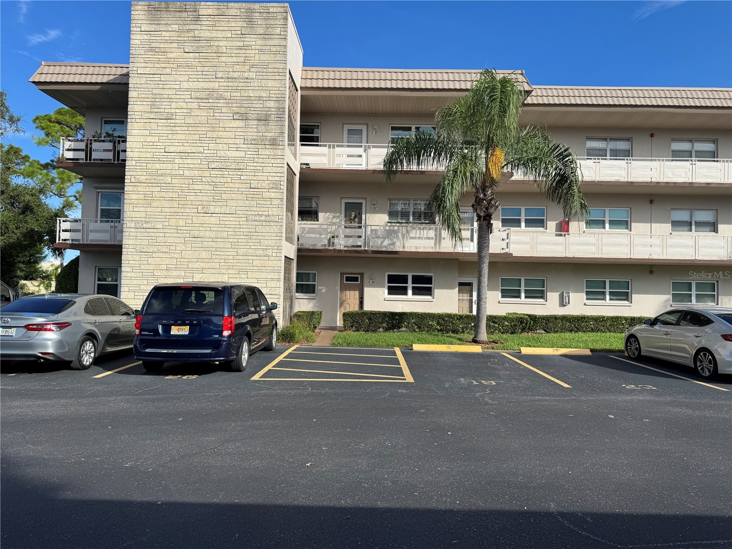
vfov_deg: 56.8
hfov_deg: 71.6
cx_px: 366
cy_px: 274
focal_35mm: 24
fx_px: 508
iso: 80
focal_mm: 6.76
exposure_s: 1/4049
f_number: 1.78
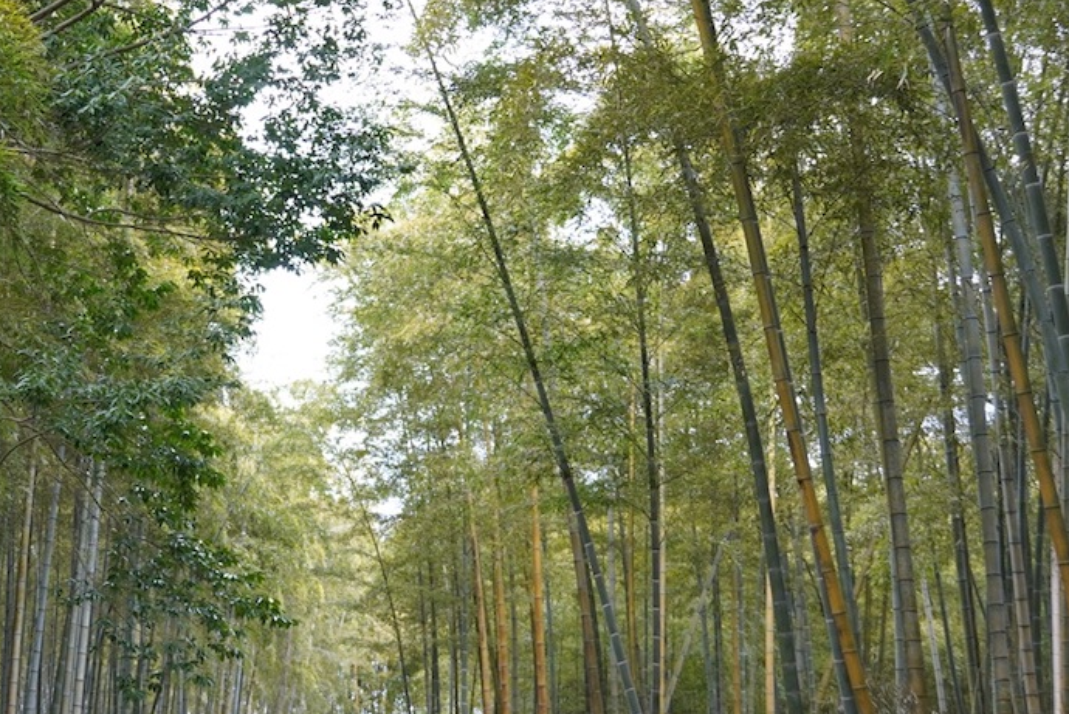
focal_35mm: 73
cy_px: 469
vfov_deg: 18.7
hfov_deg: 27.3
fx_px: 2169
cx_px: 251
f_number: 4.5
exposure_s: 1/250
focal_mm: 28
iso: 800
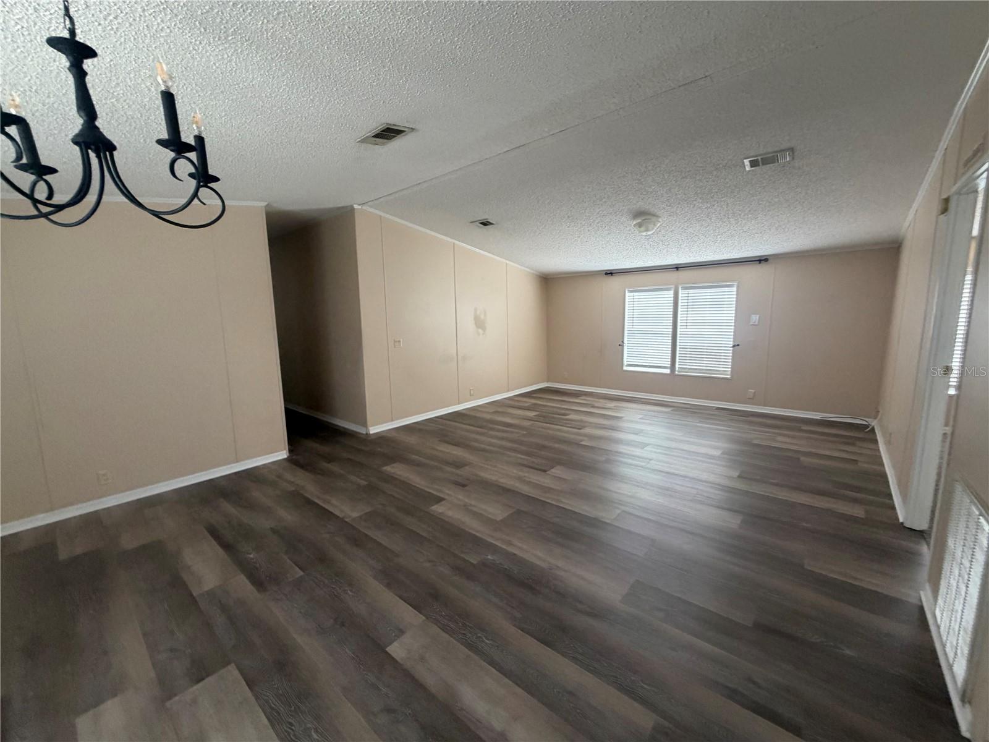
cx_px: 494
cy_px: 371
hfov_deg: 102.1
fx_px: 400
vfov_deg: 85.7
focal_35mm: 14
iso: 320
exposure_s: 1/74
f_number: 2.2
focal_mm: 2.22
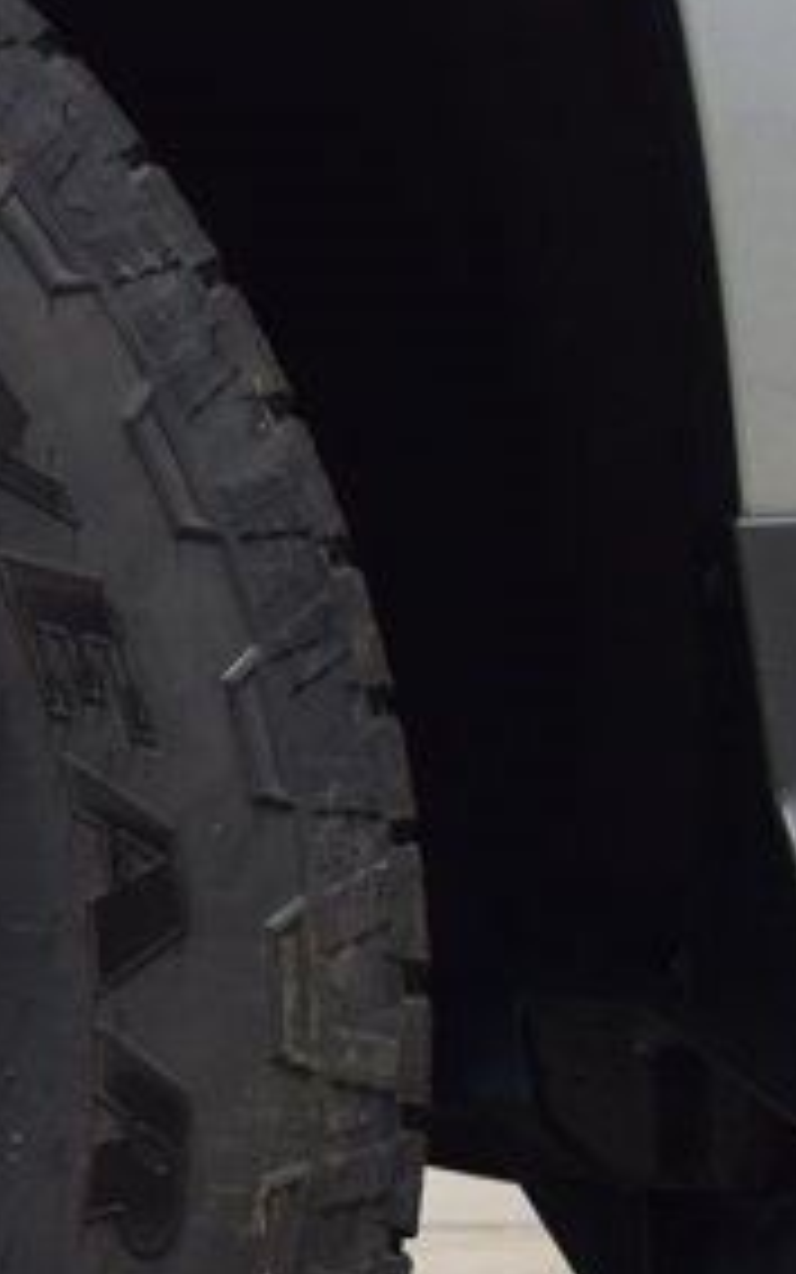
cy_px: 993
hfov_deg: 7.4
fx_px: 5759
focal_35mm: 166
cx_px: -1043
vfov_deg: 12.6
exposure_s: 1/15
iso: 640
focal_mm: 30
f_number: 6.3
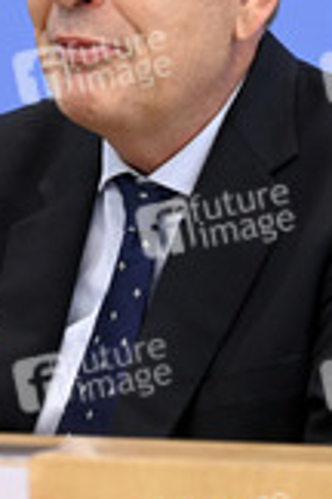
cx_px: 134
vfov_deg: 9.8
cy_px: 145
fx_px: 2891
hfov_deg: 6.6
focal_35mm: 209
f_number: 5.6
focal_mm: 75
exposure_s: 1/500
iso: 4000
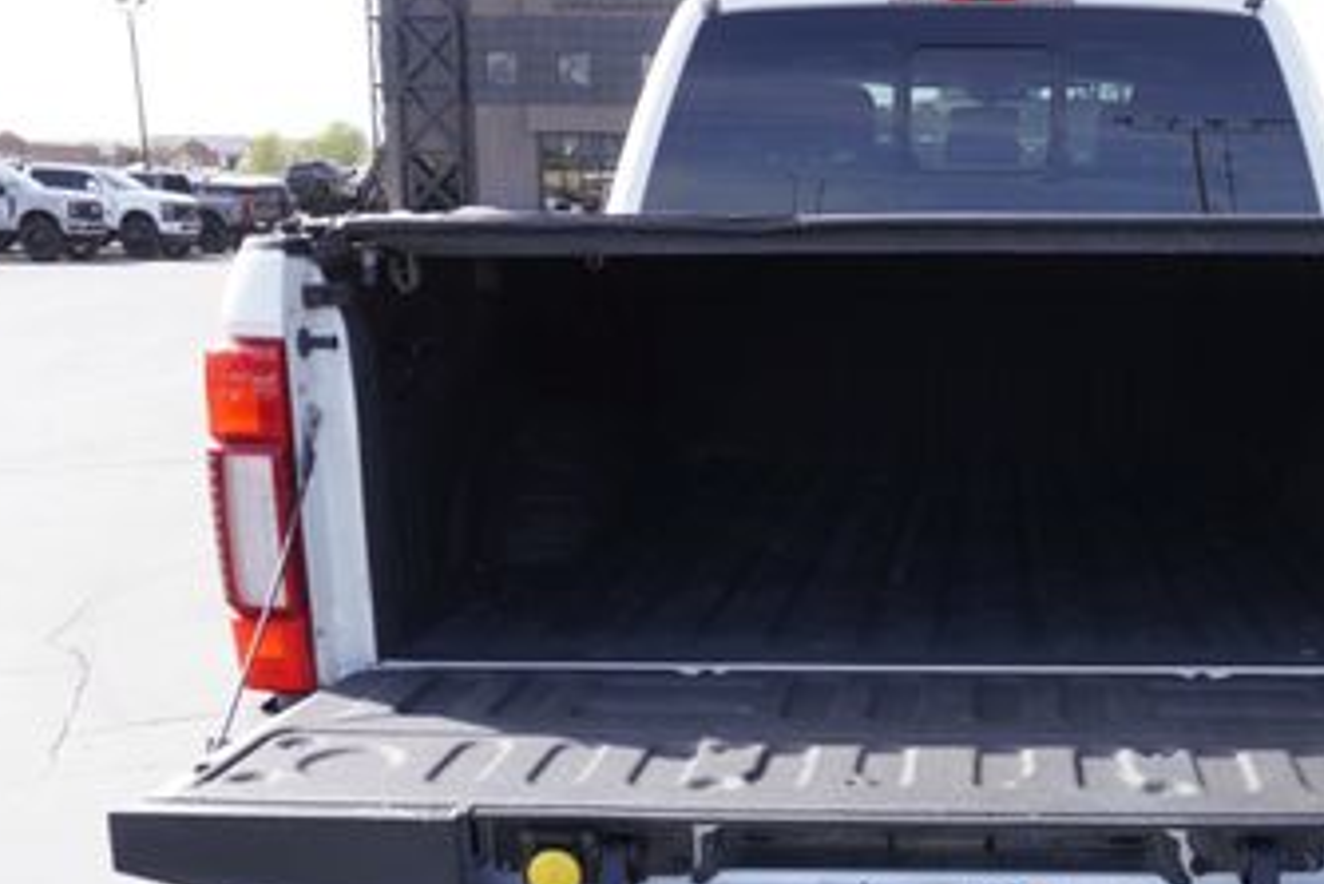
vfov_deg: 28.8
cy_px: 678
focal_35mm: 46
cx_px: 951
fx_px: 1692
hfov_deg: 41.8
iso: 100
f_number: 5.6
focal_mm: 16
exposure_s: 1/125
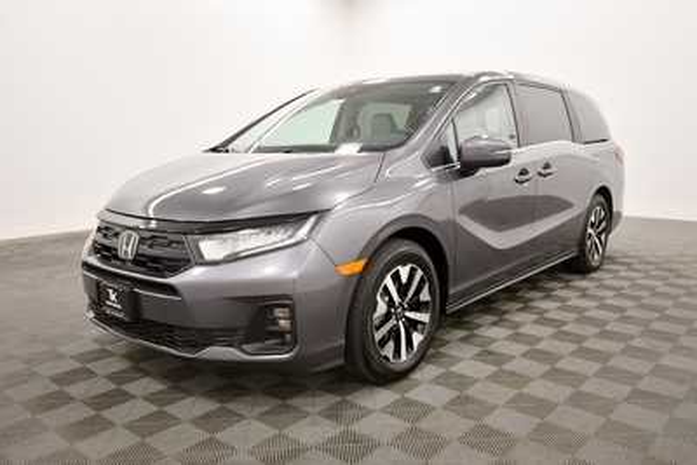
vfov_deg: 48.0
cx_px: 348
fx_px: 523
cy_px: 232
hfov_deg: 67.4
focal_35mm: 27
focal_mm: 18
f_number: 5.3
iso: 1400
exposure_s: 1/125
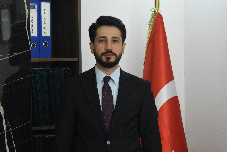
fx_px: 851
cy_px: 76
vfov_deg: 10.2
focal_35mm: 135
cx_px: 114
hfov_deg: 15.2
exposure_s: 1/160
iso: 4500
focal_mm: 90
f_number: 7.1
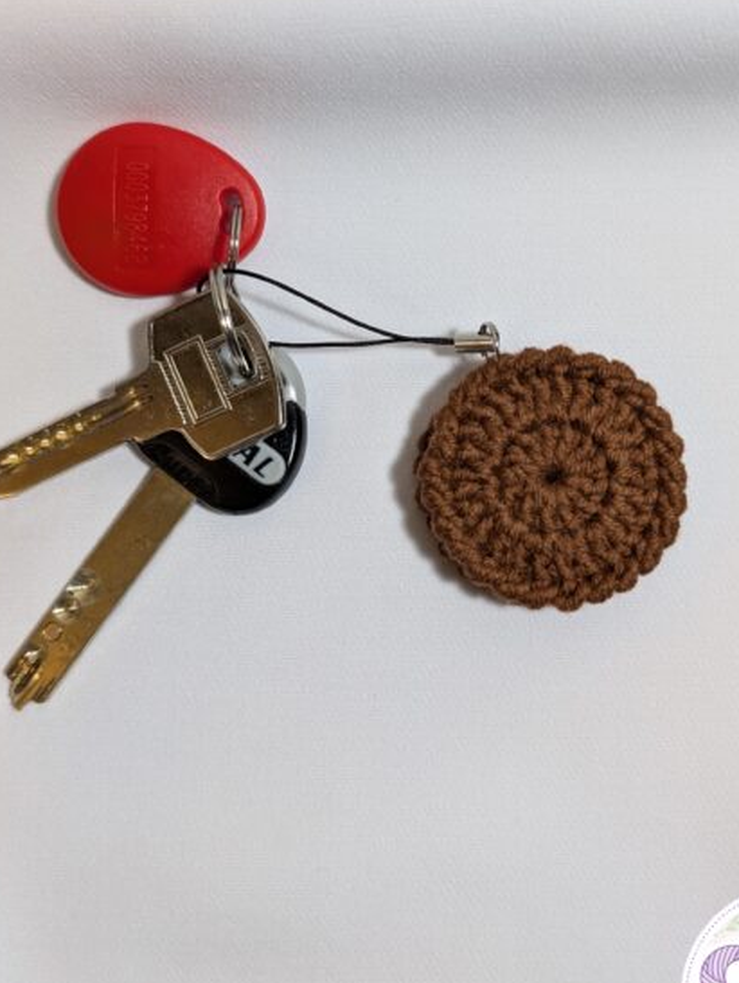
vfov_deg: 52.5
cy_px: 432
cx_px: 405
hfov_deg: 40.7
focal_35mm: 35
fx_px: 995
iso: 89
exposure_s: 1/83.5
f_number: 1.68
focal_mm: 6.9
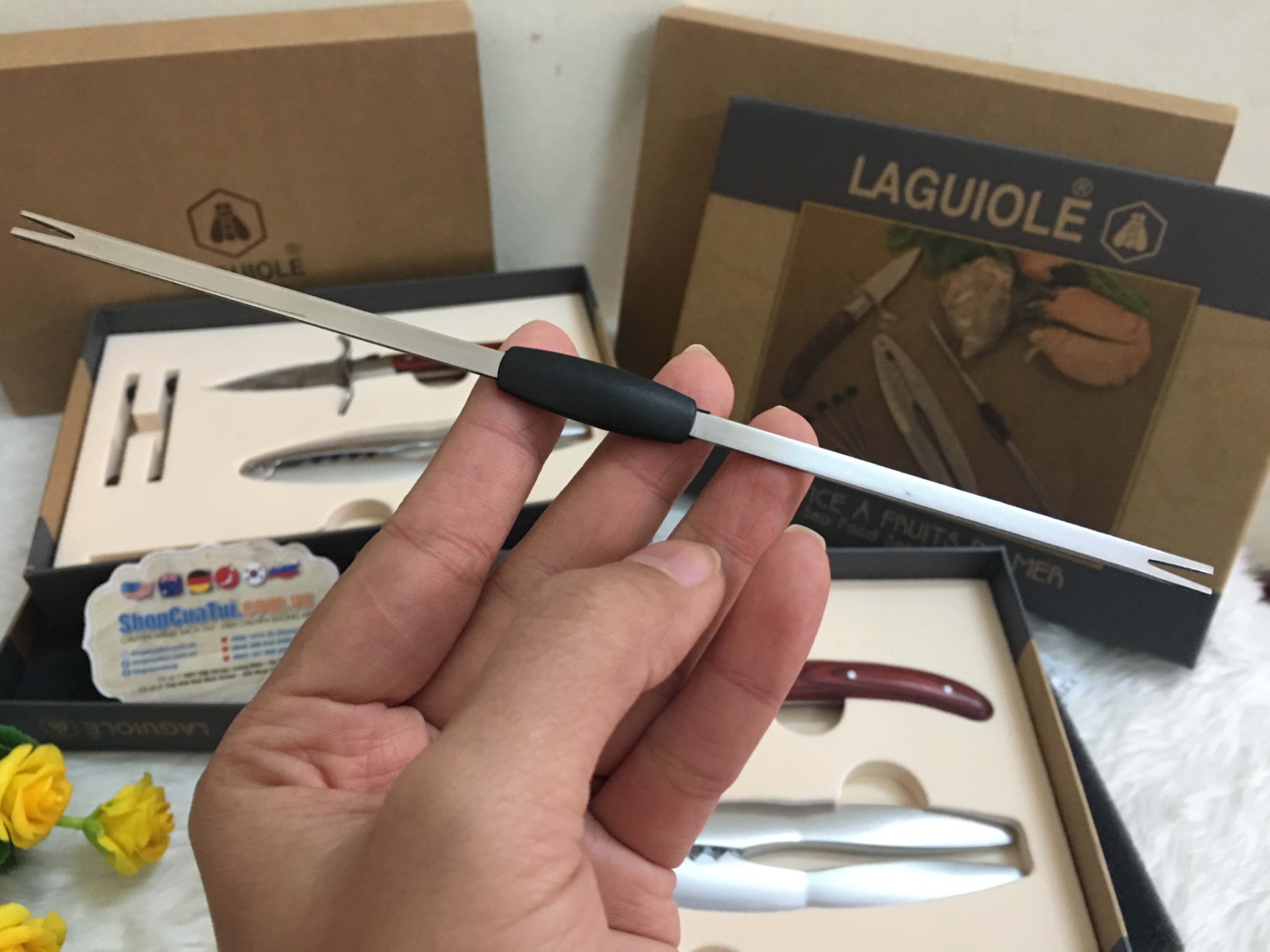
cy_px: 476
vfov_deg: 48.2
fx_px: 1064
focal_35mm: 29
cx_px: 635
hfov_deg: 61.7
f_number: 2.2
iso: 80
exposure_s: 1/10
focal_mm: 4.15
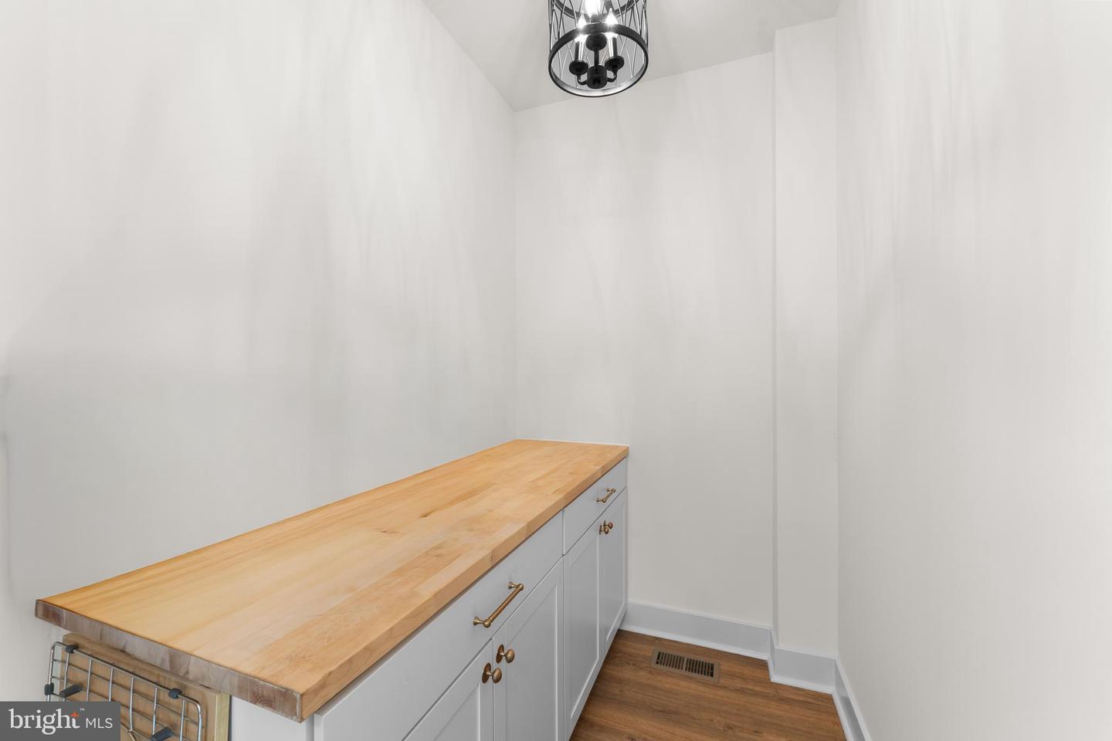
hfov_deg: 104.3
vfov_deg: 81.2
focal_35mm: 14
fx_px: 432
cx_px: 556
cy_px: 370
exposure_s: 1
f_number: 9
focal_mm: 14
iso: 200
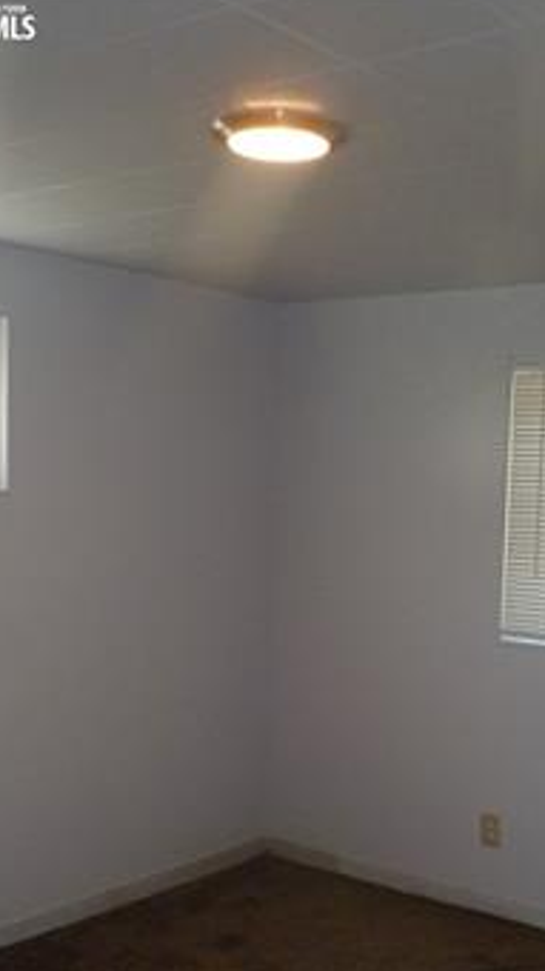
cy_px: 668
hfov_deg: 27.6
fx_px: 1106
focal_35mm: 43
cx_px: 344
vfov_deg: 46.4
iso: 400
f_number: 3.3
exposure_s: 1/125
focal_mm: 5
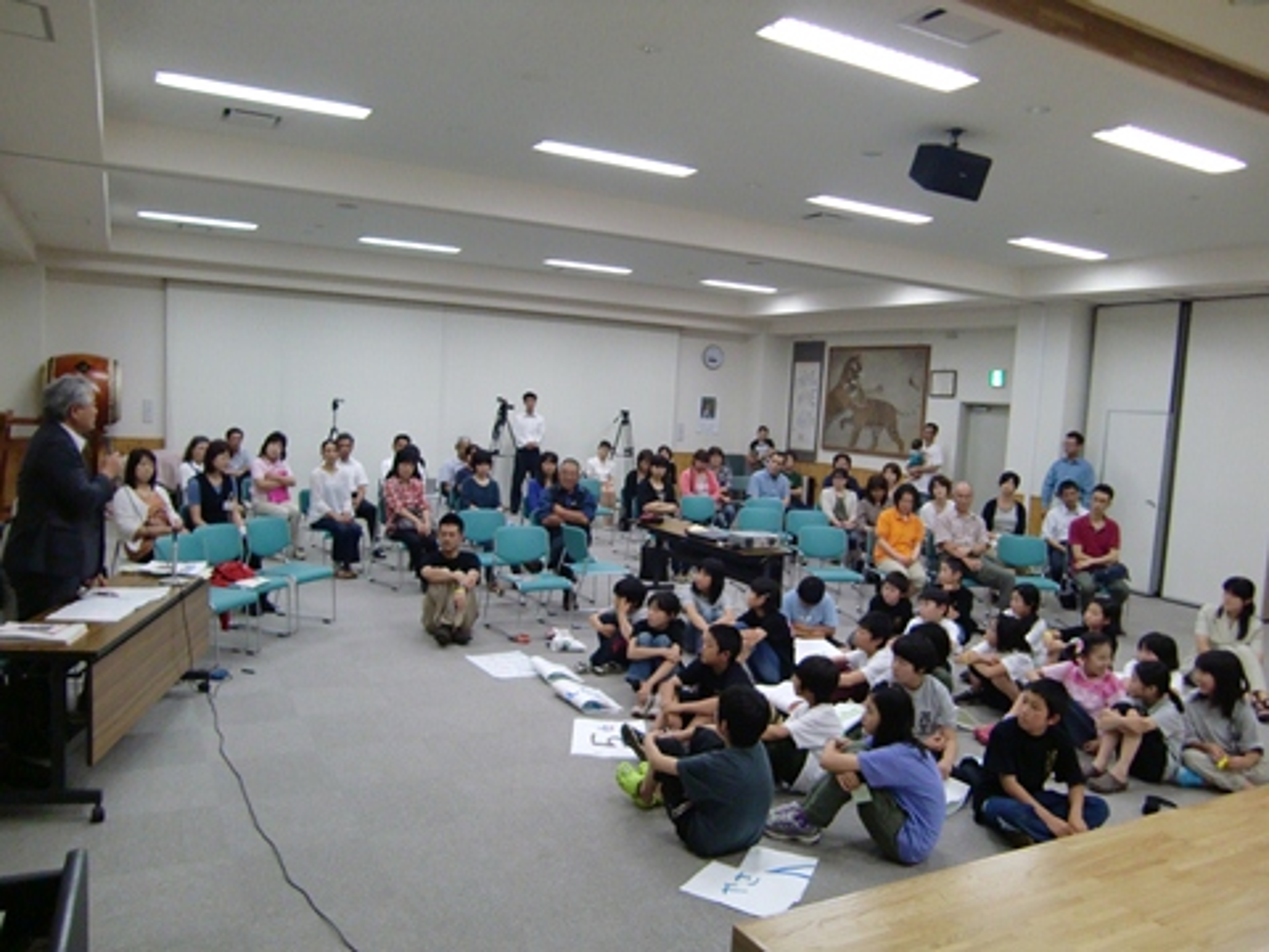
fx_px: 1026
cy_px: 476
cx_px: 634
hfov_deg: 63.4
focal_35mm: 28
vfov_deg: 49.7
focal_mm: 4.9
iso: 400
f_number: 2.6
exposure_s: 1/125
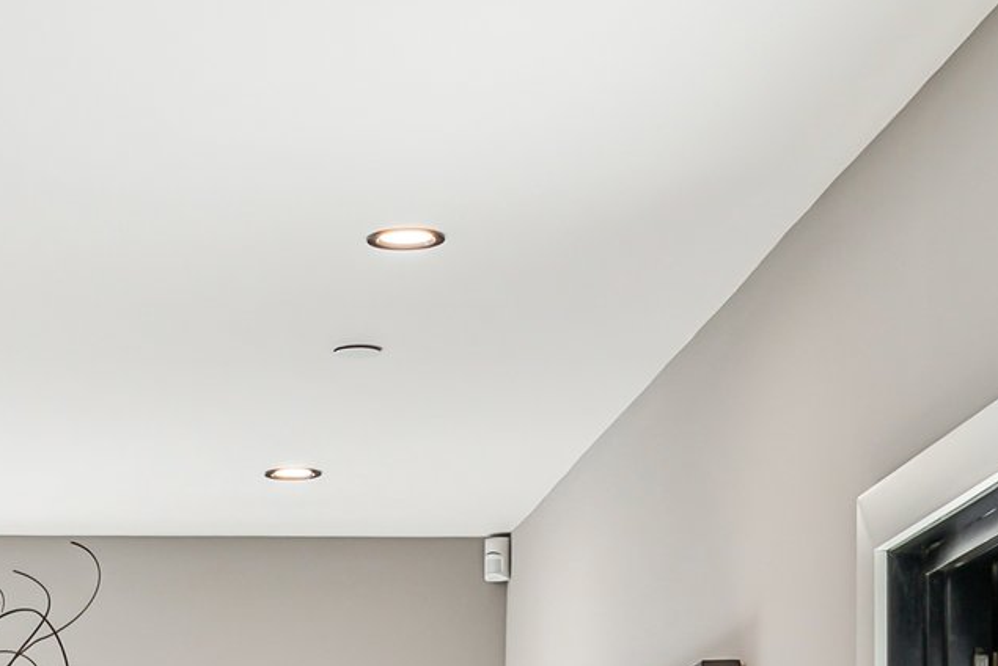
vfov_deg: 10.9
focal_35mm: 119
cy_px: 1125
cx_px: 28
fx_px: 3300
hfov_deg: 16.9
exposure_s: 1/15
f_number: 8
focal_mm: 21
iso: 250
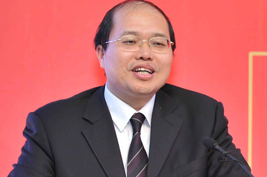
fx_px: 3002
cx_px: 350
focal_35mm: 405
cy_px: 83
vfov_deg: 3.4
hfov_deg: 5.1
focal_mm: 130
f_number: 3.5
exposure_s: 1/100
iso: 1250
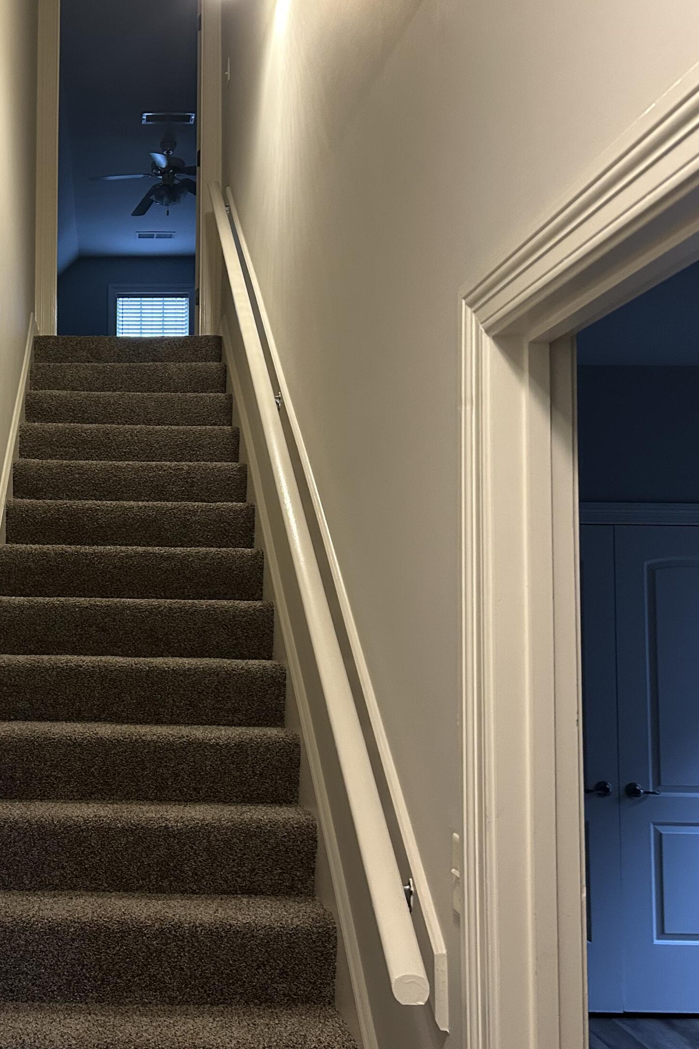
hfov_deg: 34.2
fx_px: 1078
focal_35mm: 37
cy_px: 528
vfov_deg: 51.9
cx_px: 85
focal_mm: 5.7
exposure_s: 1/60
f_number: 1.5
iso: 250
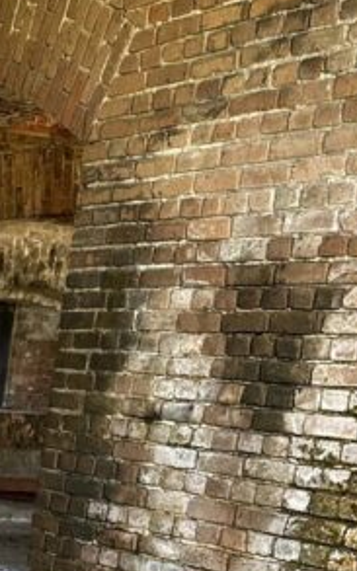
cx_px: -363
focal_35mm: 89
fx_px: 1386
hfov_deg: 12.8
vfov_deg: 21.8
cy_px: 655
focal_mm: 6.86
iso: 80
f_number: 1.78
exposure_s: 1/121
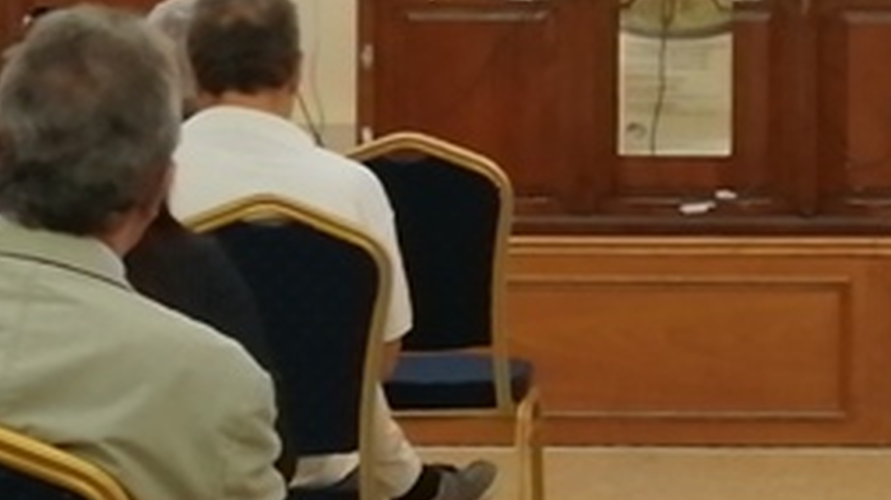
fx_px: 4392
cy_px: -151
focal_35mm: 186
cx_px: 879
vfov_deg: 6.5
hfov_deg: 11.5
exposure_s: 1/33.3
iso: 200
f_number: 1.8
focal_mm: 3.46
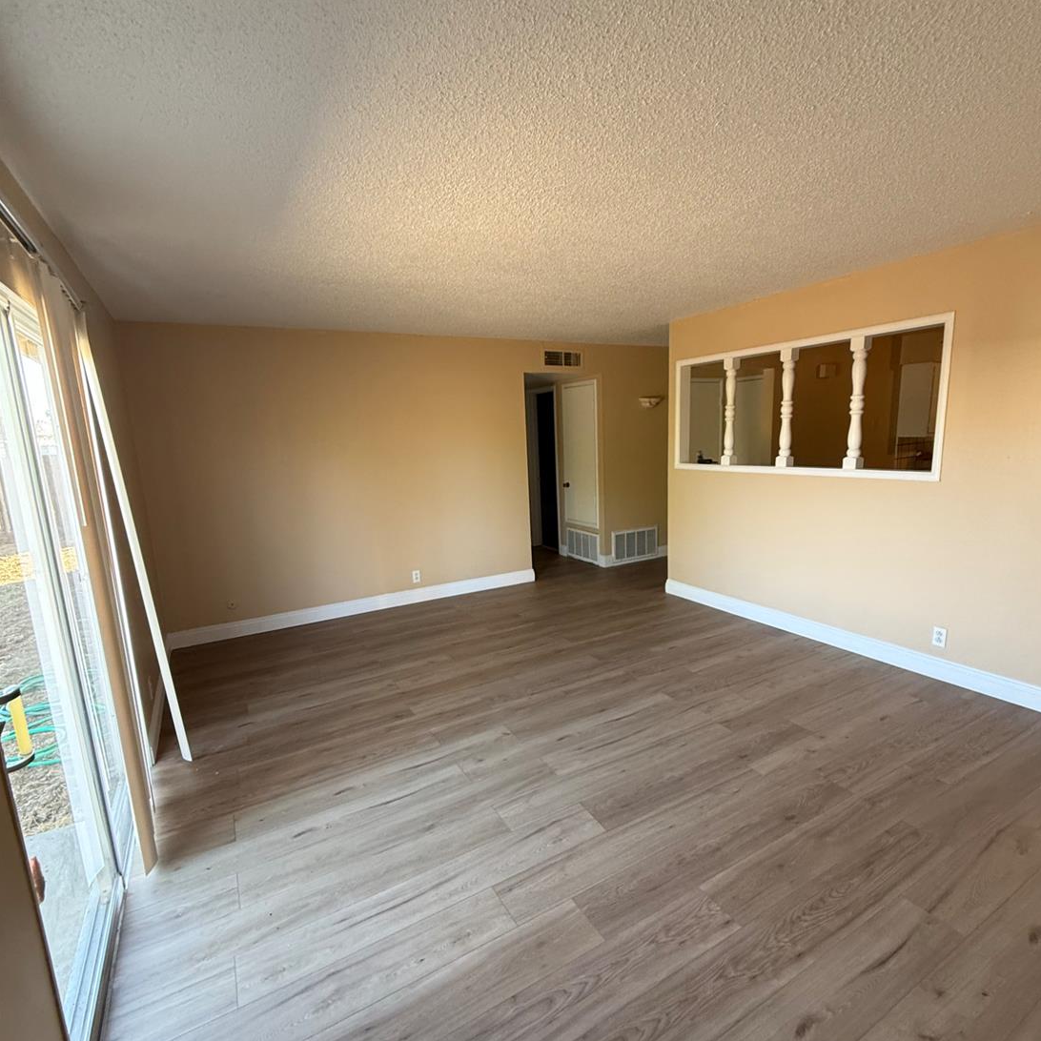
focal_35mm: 17
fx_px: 578
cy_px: 544
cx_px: 534
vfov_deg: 83.9
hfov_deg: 83.9
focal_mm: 2.22
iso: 320
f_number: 2.2
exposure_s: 1/99
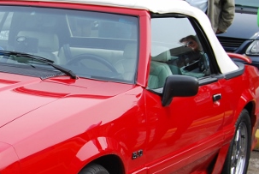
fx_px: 857
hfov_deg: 16.6
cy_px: 120
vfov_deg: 11.5
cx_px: -32
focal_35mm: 119
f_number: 6.3
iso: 100
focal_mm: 30
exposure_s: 1/160
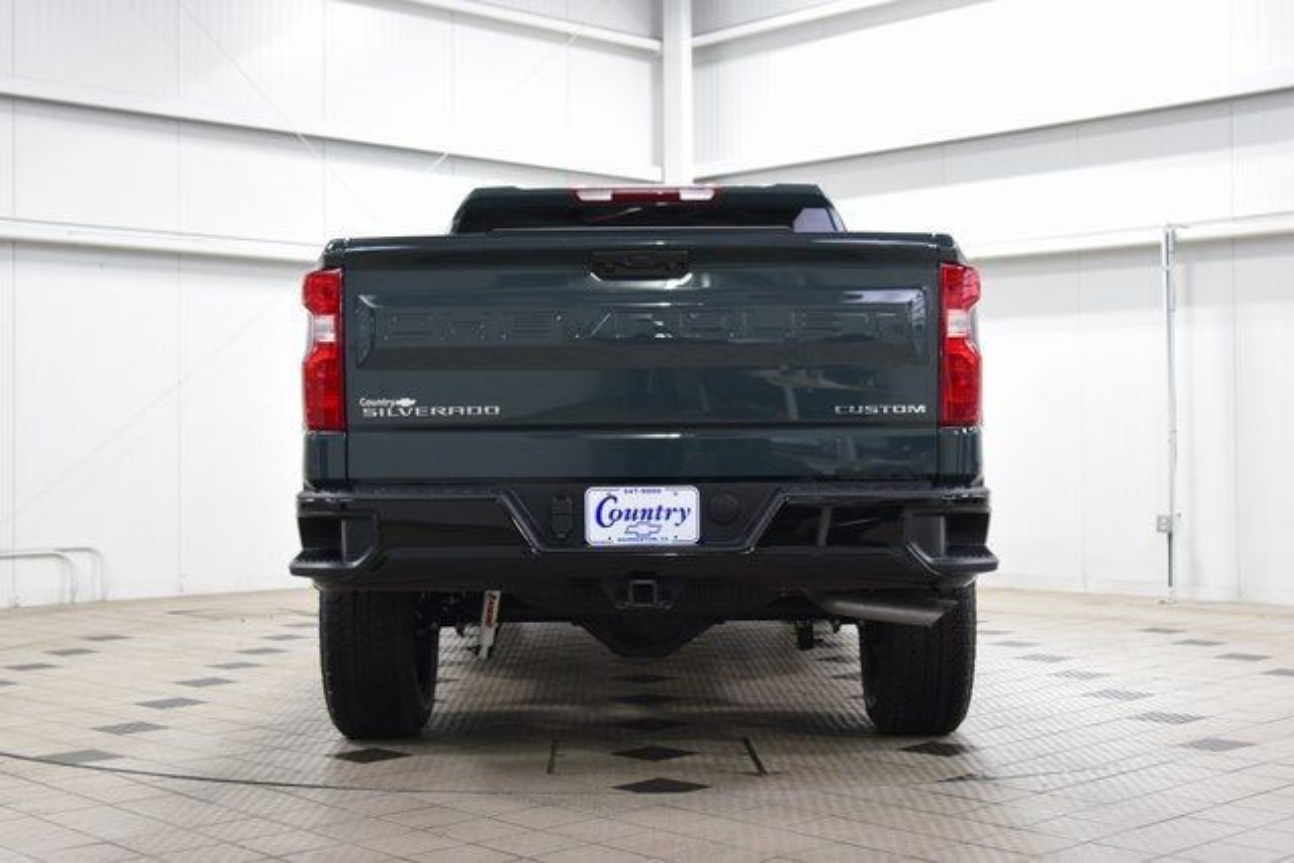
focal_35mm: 51
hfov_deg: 38.9
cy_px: 432
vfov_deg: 26.5
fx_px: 1833
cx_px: 647
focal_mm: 34
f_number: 4
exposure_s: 1/60
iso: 1600
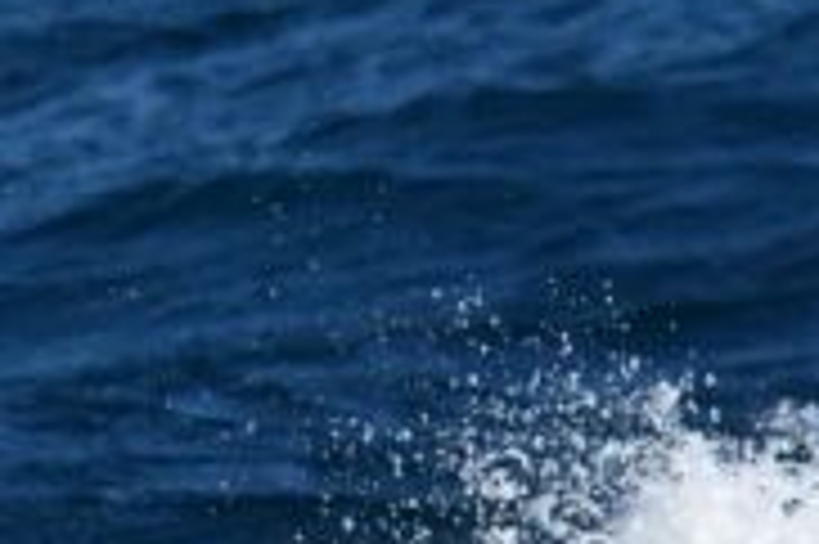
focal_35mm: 2635
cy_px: -11
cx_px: 216
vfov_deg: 0.5
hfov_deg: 0.8
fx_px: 59891
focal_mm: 600
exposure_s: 1/8000
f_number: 6.3
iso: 1100
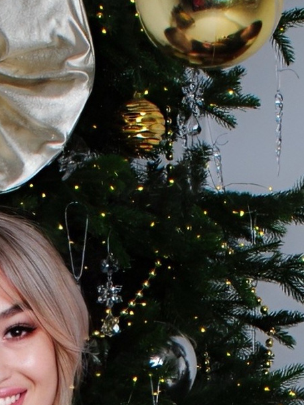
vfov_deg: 8.6
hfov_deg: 6.8
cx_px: 70
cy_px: 774
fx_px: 2563
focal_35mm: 219
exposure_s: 1/80
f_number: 7.1
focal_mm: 24
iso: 400
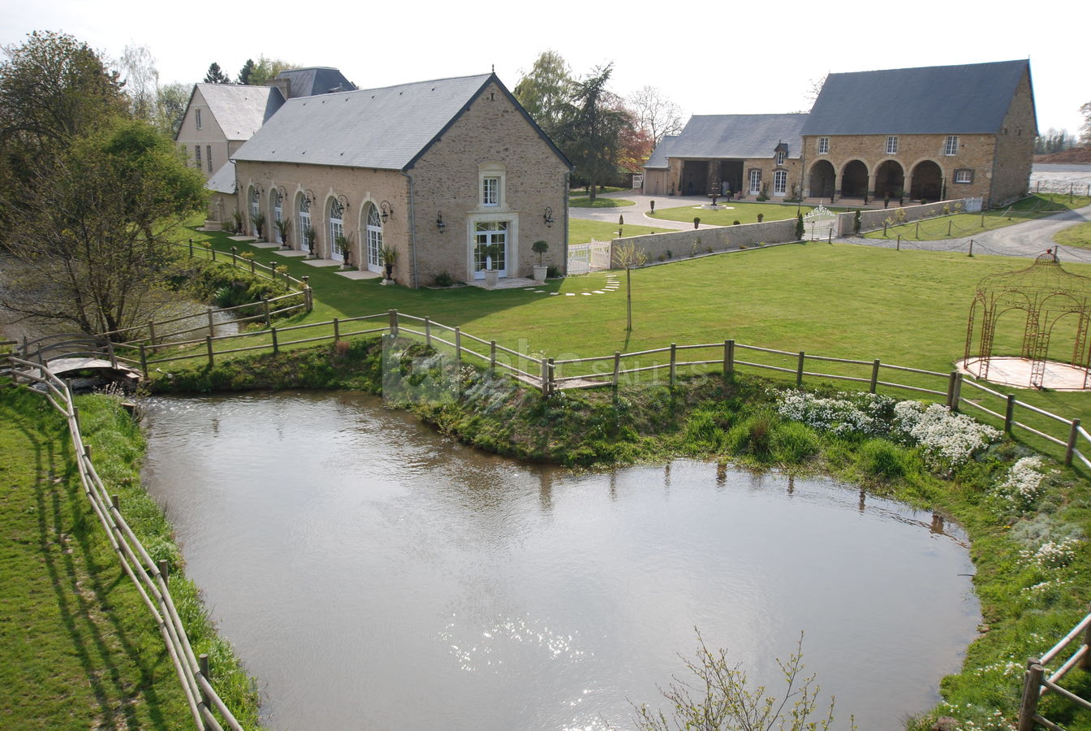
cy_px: 366
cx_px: 546
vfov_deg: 43.7
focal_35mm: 30
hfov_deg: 61.9
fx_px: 910
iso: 100
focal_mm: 20
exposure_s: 1/200
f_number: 7.1
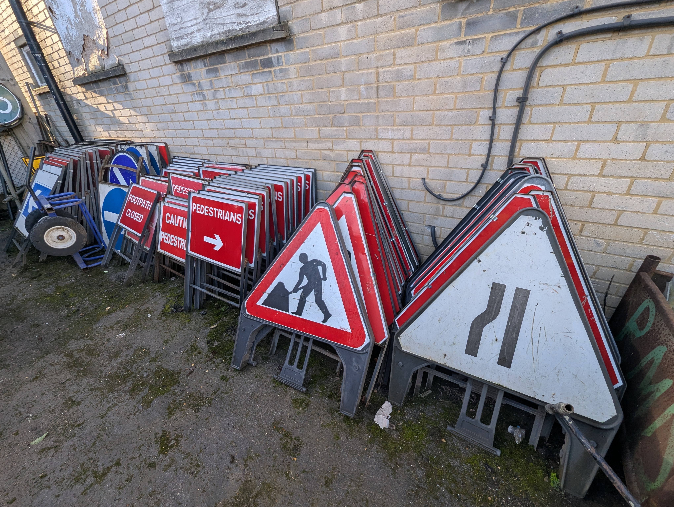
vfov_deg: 90.1
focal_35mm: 13
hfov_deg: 106.1
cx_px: 337
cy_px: 254
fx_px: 253
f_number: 2.2
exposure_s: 1/105
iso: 40
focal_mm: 1.95
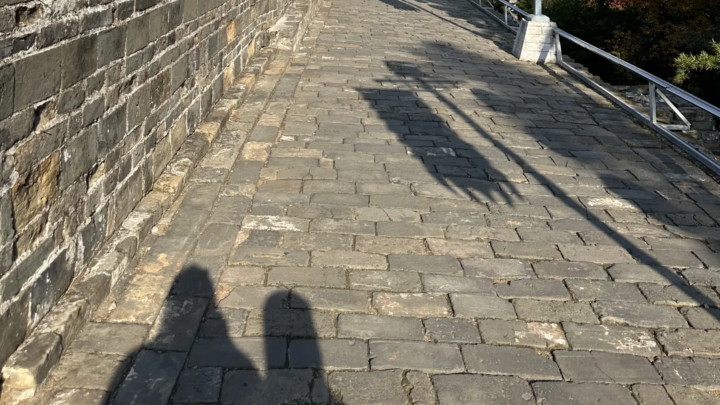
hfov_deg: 56.6
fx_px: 668
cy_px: -53
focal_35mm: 35
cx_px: 359
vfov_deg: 29.9
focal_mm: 6.86
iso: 80
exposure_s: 1/3356
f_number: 1.78
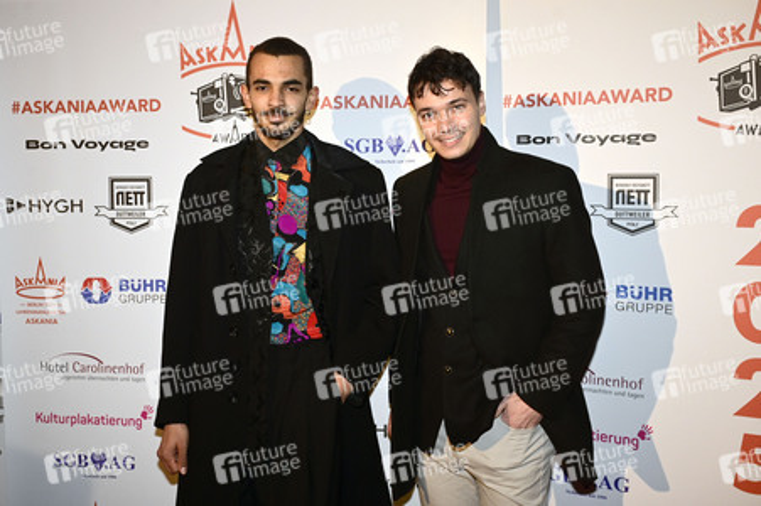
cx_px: 380
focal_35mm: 33
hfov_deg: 57.3
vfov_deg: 39.9
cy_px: 253
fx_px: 697
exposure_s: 1/200
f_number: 6.3
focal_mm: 33
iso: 2500
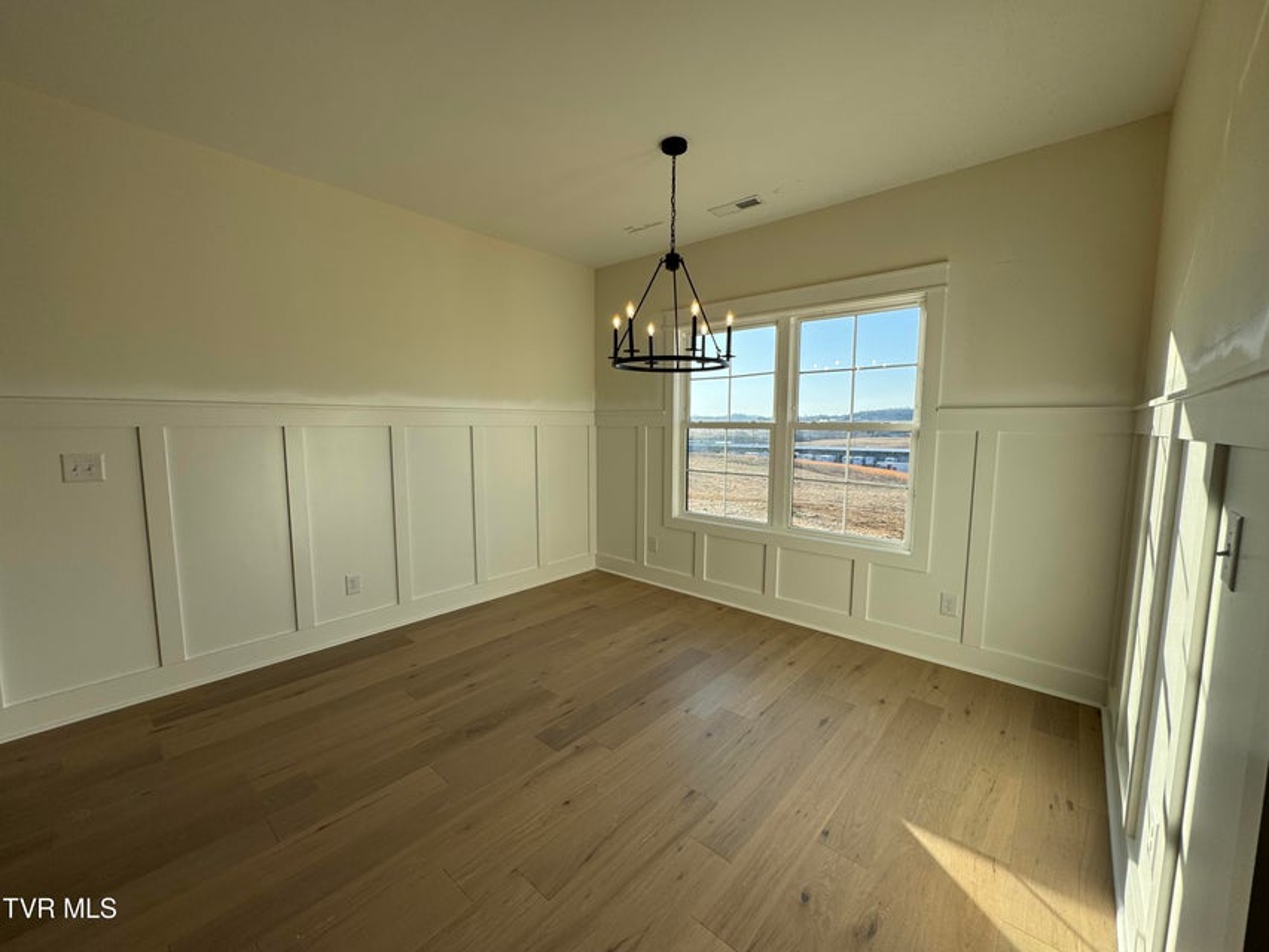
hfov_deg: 102.1
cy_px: 476
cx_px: 634
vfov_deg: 85.7
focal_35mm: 14
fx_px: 513
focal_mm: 2.22
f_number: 2.2
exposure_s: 1/501
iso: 40
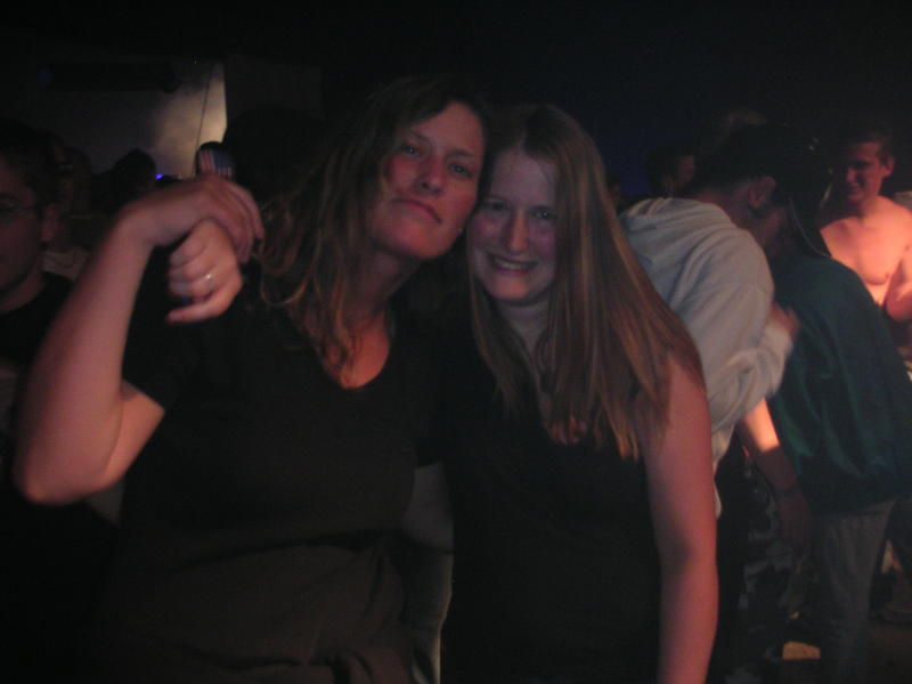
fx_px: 1001
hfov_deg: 49.0
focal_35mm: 38
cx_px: 456
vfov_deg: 37.7
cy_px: 342
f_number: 2.8
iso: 160
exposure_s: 1/45
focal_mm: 6
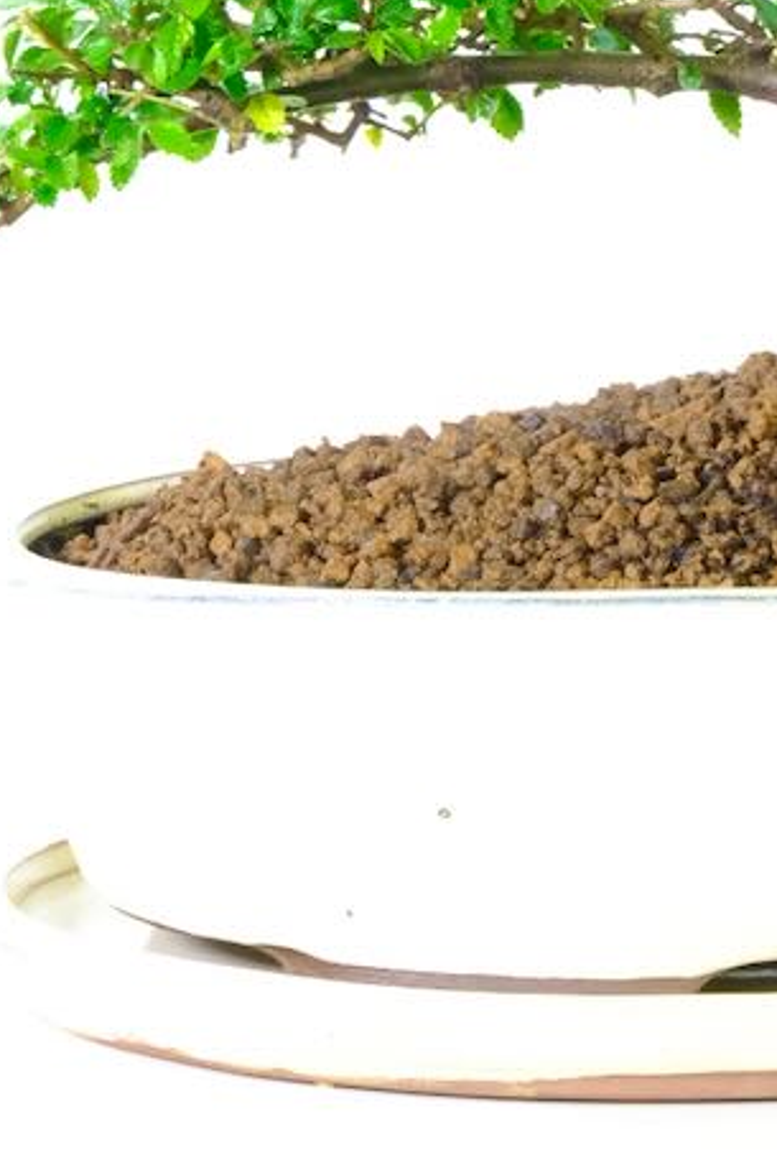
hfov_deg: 4.8
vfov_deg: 7.2
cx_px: 892
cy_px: -441
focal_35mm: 283
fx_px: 9154
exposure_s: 1/8
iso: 4000
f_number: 13
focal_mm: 67.1
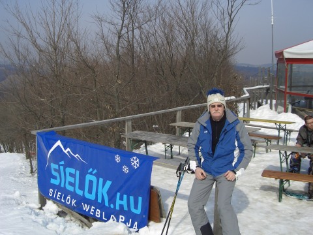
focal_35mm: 39
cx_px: 156
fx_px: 353
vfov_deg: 36.8
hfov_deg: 47.9
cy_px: 118
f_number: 4.8
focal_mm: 8
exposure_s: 1/640
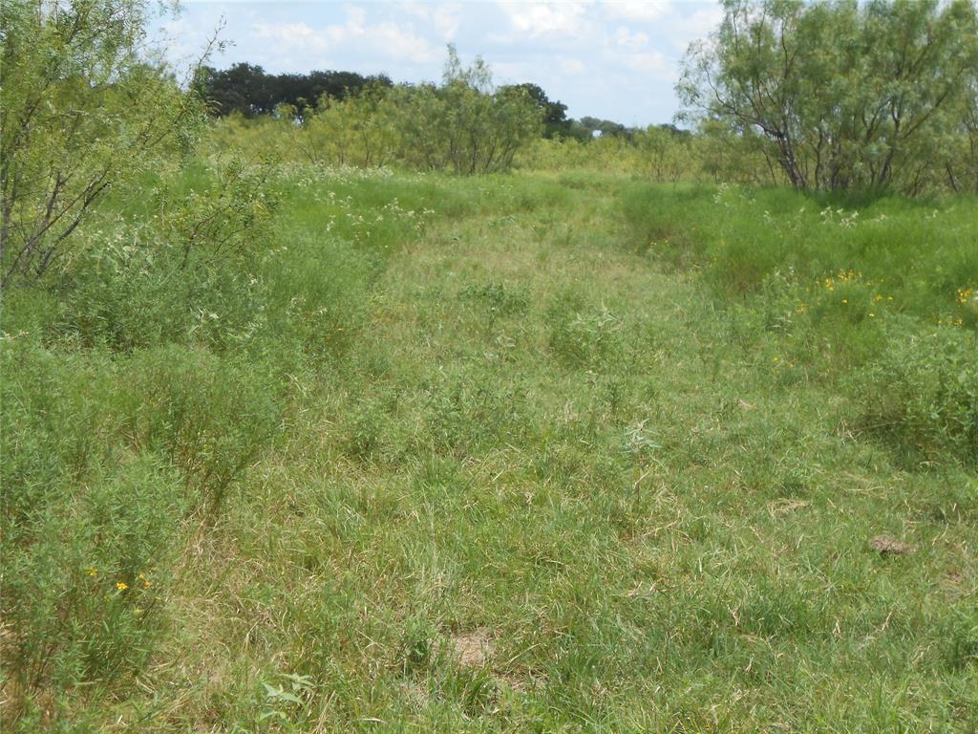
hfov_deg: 27.0
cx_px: 489
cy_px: 367
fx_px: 2034
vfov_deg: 20.4
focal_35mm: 72
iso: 80
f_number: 6
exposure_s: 1/250
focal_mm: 12.8
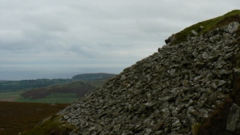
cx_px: 163
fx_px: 363
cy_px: 57
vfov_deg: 21.1
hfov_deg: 36.2
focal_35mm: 57
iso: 80
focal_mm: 6
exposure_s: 1/500
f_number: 5.6
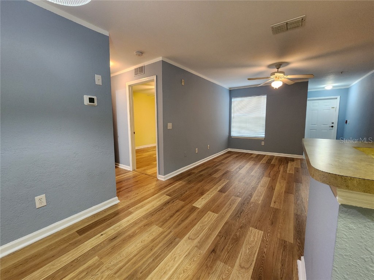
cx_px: 187
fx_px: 140
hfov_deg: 106.2
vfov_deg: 89.9
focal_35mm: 13
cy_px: 140
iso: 320
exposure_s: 1/30
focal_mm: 2.2
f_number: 2.2
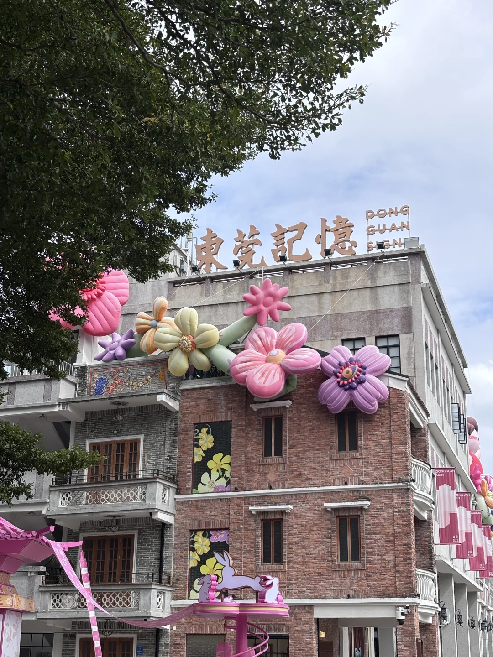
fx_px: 987
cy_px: 328
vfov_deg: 36.8
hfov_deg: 28.0
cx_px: 246
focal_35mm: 52
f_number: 1.6
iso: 40
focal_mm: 5.96
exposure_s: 1/3937
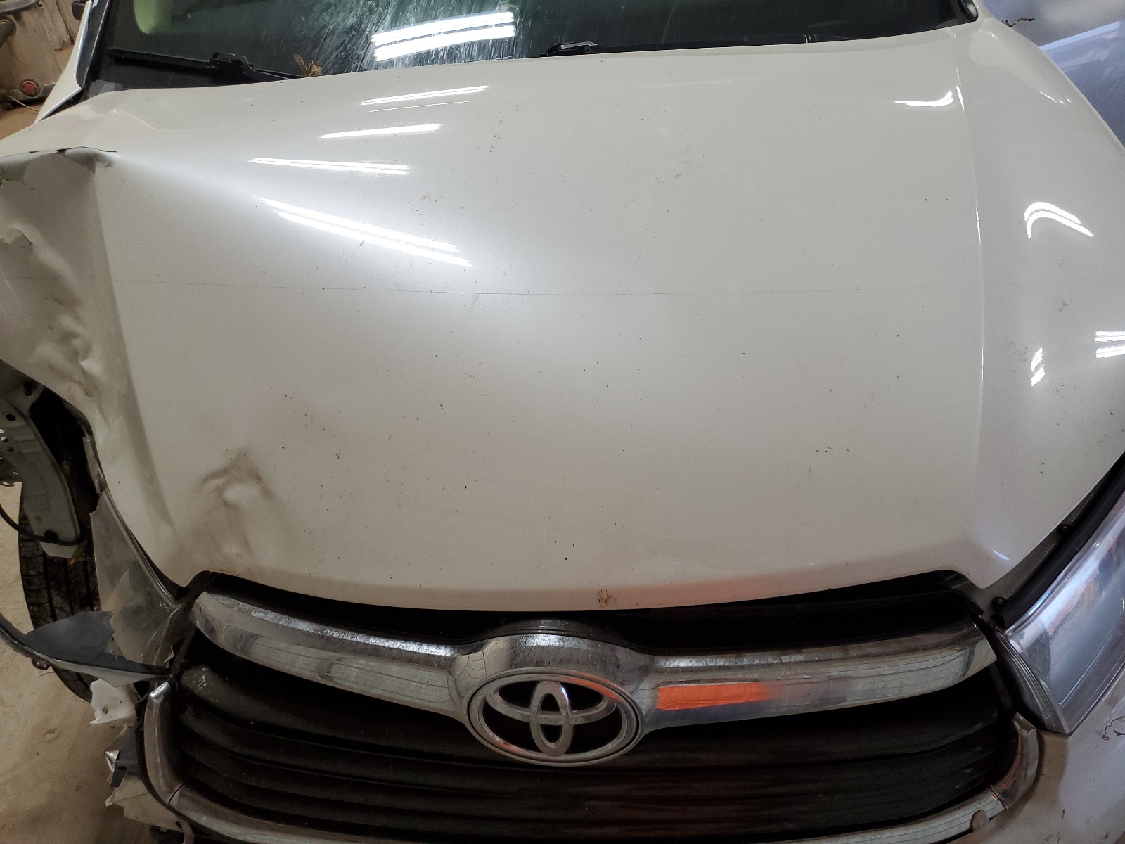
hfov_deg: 67.3
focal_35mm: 26
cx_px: 562
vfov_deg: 53.1
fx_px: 845
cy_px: 422
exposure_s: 1/60.2
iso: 69
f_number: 1.5
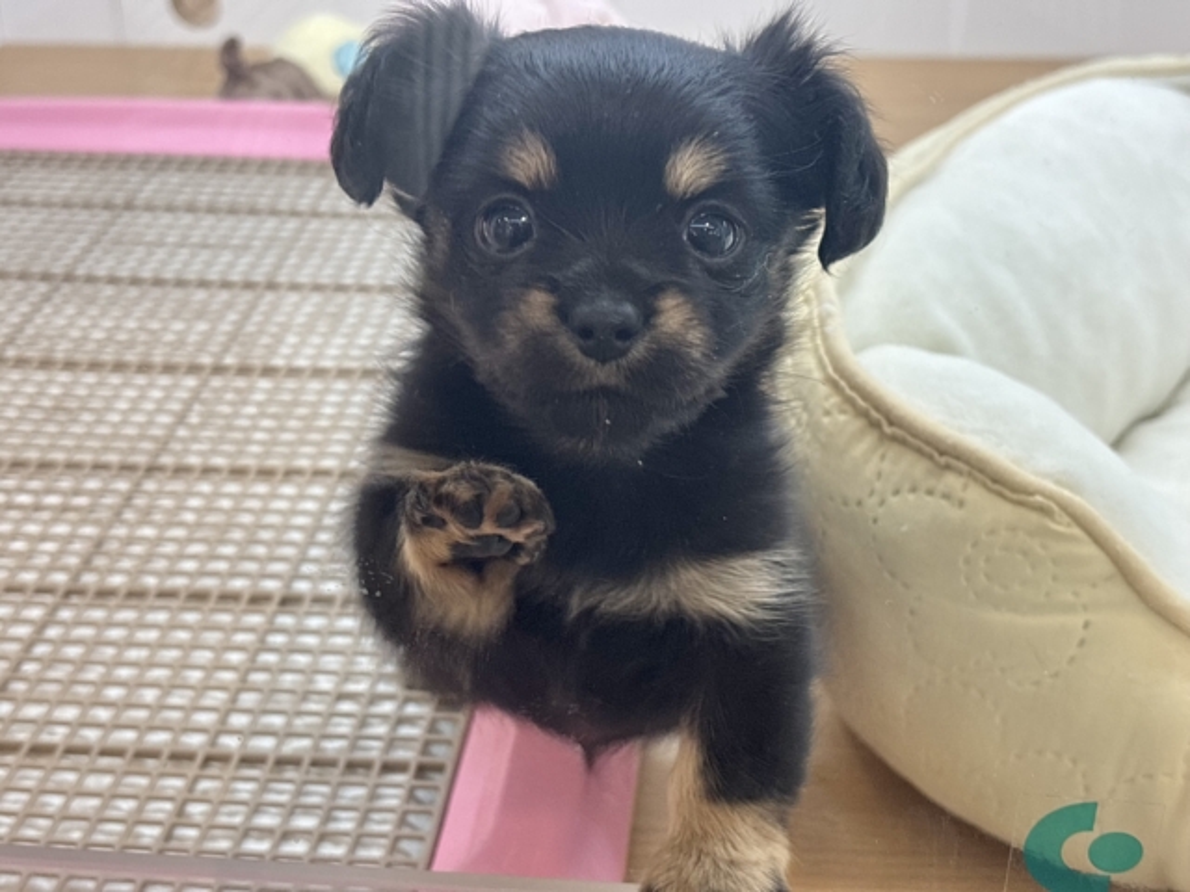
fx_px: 1788
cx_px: 595
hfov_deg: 36.8
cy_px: 446
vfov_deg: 28.0
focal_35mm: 52
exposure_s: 1/50
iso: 40
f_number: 1.6
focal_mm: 5.96
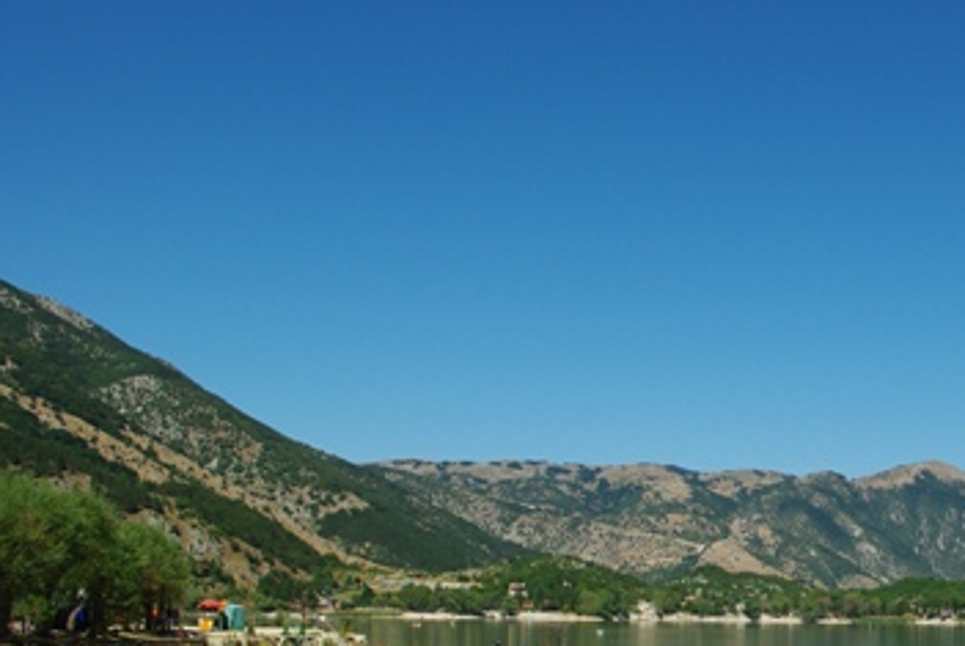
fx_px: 1664
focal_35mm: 62
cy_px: 492
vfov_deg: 21.8
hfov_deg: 31.0
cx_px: 858
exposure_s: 1/250
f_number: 9.5
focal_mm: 23.13
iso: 100
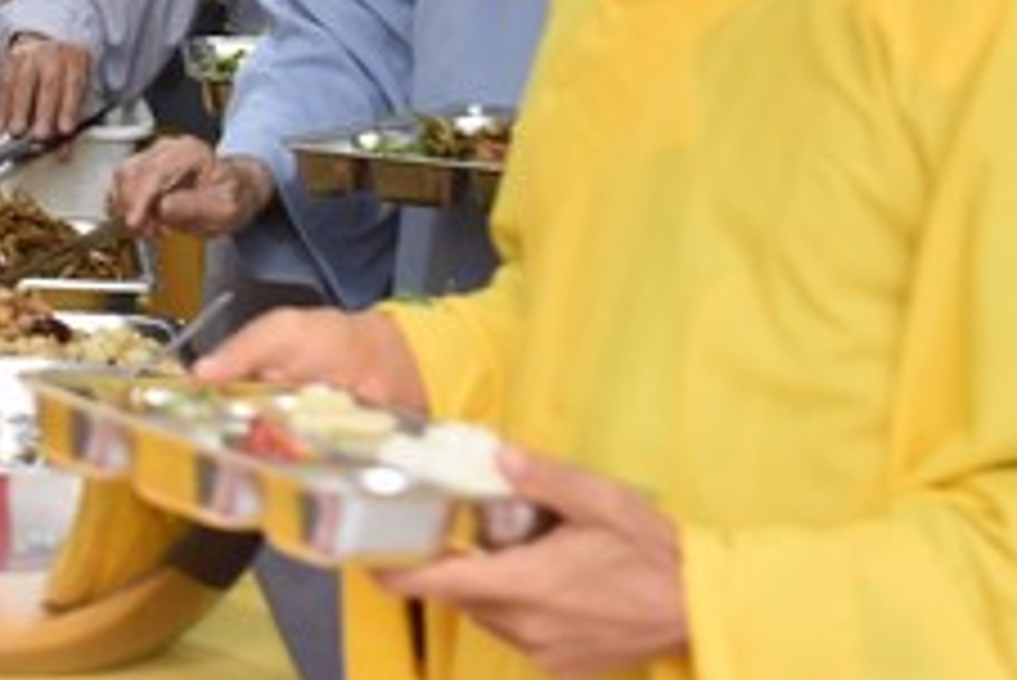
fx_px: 5032
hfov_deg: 11.3
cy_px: -167
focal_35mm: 178
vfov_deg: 7.6
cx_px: -207
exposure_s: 1/125
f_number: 4
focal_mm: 62
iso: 800
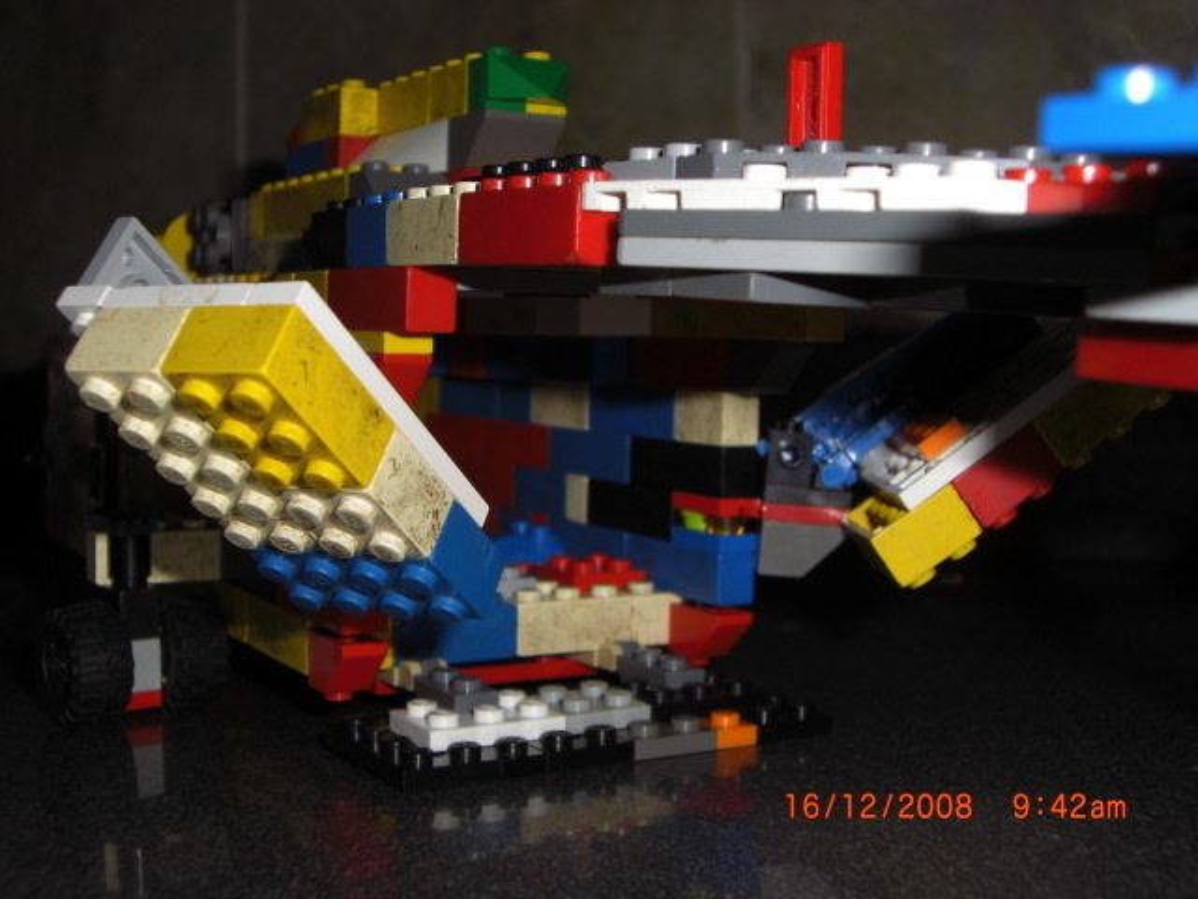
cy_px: 450
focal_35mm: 47
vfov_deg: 30.9
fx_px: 1627
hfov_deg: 40.4
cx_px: 599
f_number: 3
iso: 64
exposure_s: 1/60
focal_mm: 7.6
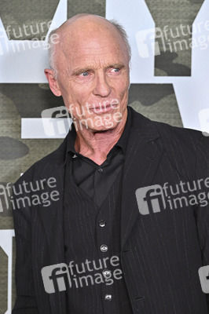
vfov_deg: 17.8
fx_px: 1003
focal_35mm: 115
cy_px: 157
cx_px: 104
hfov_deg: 11.9
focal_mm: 115
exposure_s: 1/250
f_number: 4.5
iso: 3600
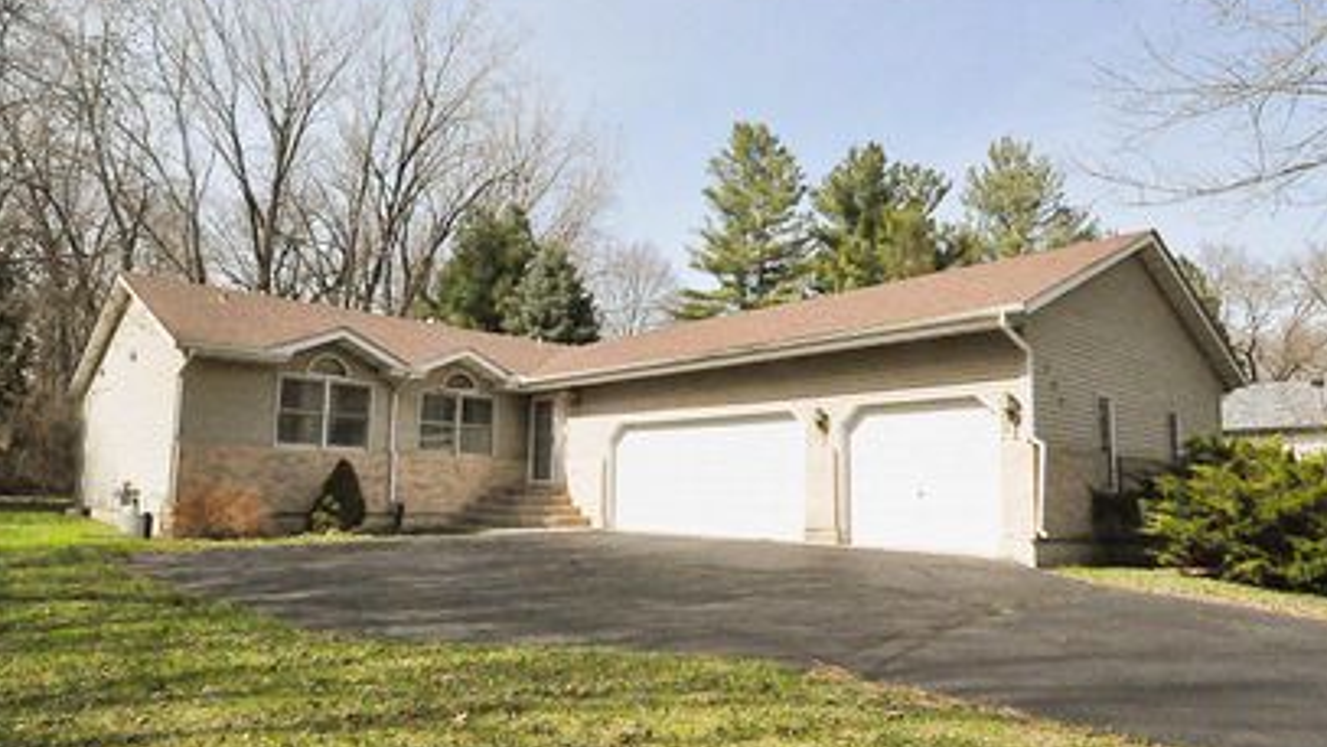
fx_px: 950
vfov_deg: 42.9
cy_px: 388
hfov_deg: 69.7
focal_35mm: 27
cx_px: 603
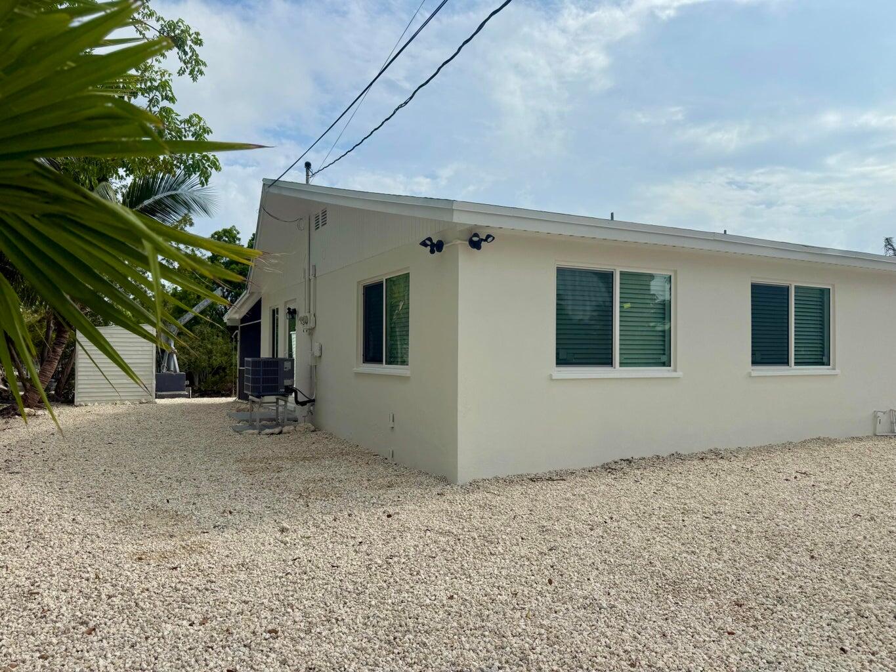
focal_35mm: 24
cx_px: 448
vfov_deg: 56.8
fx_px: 621
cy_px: 336
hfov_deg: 71.6
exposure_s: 1/10309
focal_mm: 6.76
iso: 80
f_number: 1.78
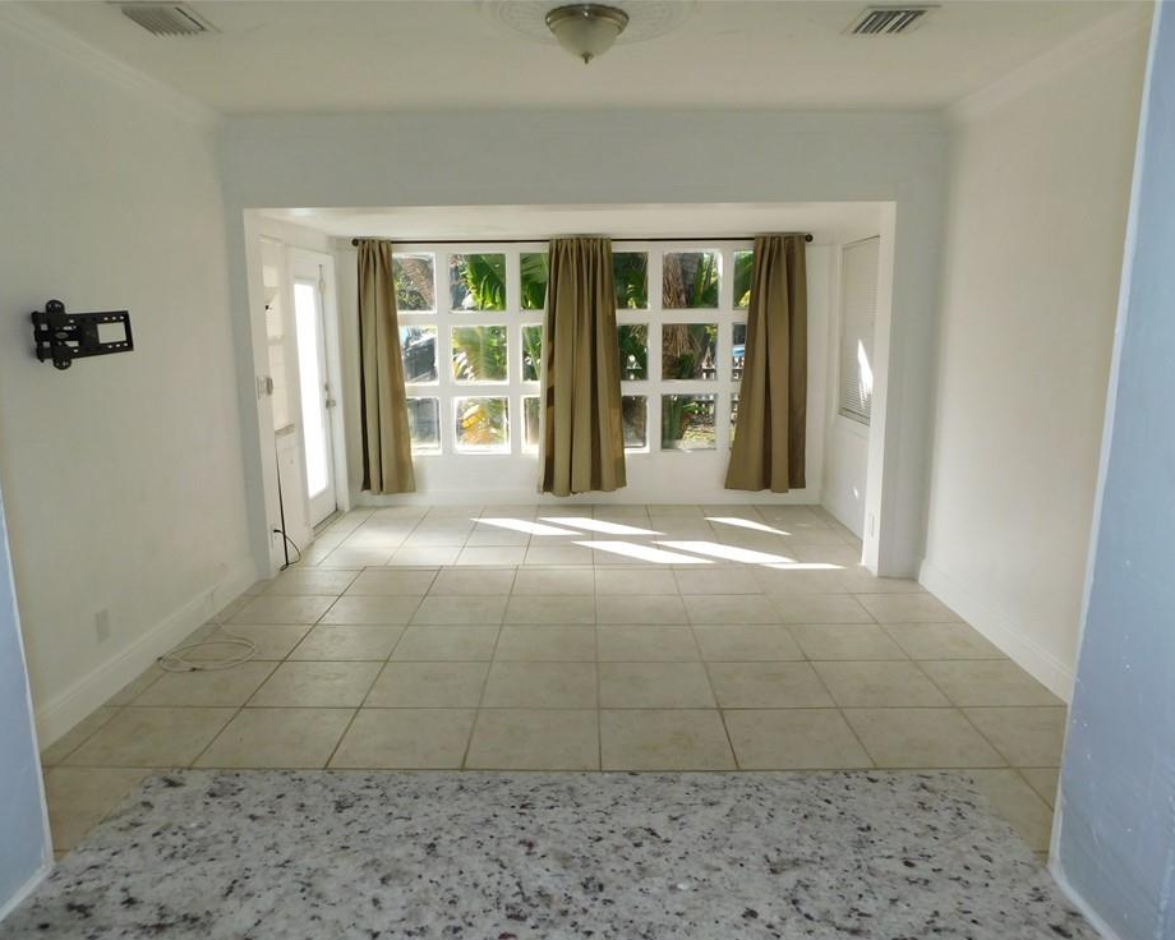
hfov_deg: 68.1
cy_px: 489
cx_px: 581
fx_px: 869
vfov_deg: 56.8
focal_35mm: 25
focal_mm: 4
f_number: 3
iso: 125
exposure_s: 1/400
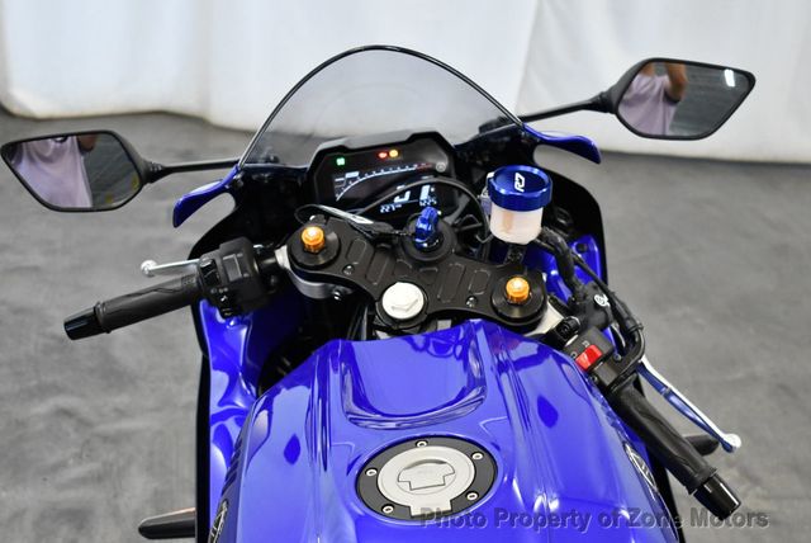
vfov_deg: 22.0
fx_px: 1398
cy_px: 272
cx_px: 406
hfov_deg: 32.4
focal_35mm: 62
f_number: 4.2
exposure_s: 1/125
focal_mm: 31
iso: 1600
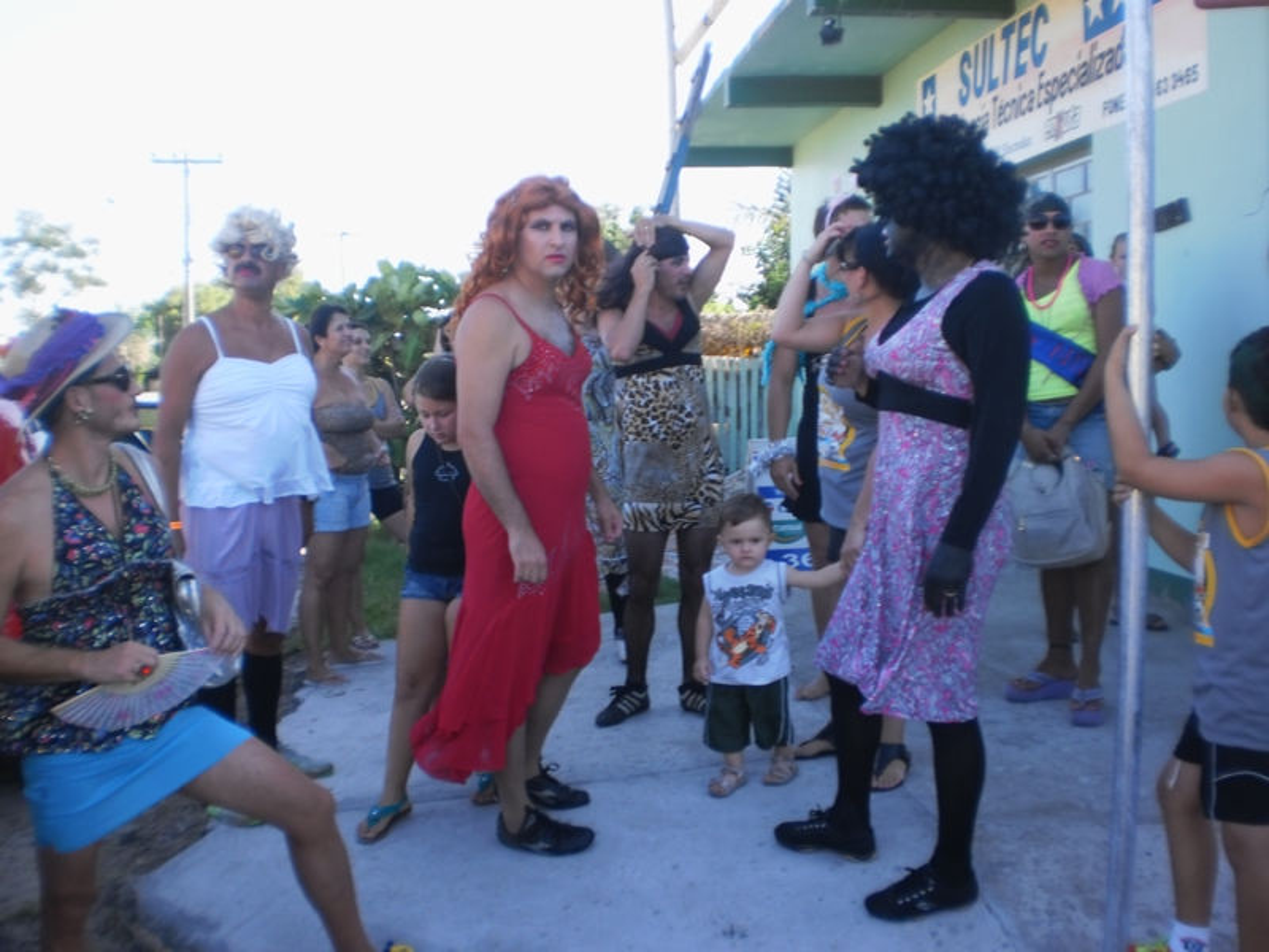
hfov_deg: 51.4
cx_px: 634
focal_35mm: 36
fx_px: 1320
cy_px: 476
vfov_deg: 39.7
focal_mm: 6.3
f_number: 3.1
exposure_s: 1/200
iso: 100
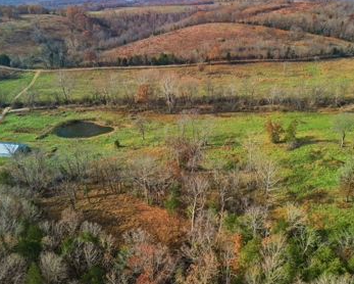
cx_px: 190
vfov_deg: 53.2
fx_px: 283
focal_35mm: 27
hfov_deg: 64.0
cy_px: 134
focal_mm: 6.7
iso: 130
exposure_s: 1/725
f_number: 1.7
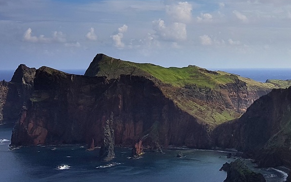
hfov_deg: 30.4
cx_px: 195
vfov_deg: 18.6
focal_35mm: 67
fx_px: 531
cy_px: -27
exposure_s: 1/4224
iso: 40
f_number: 1.7
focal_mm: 4.2
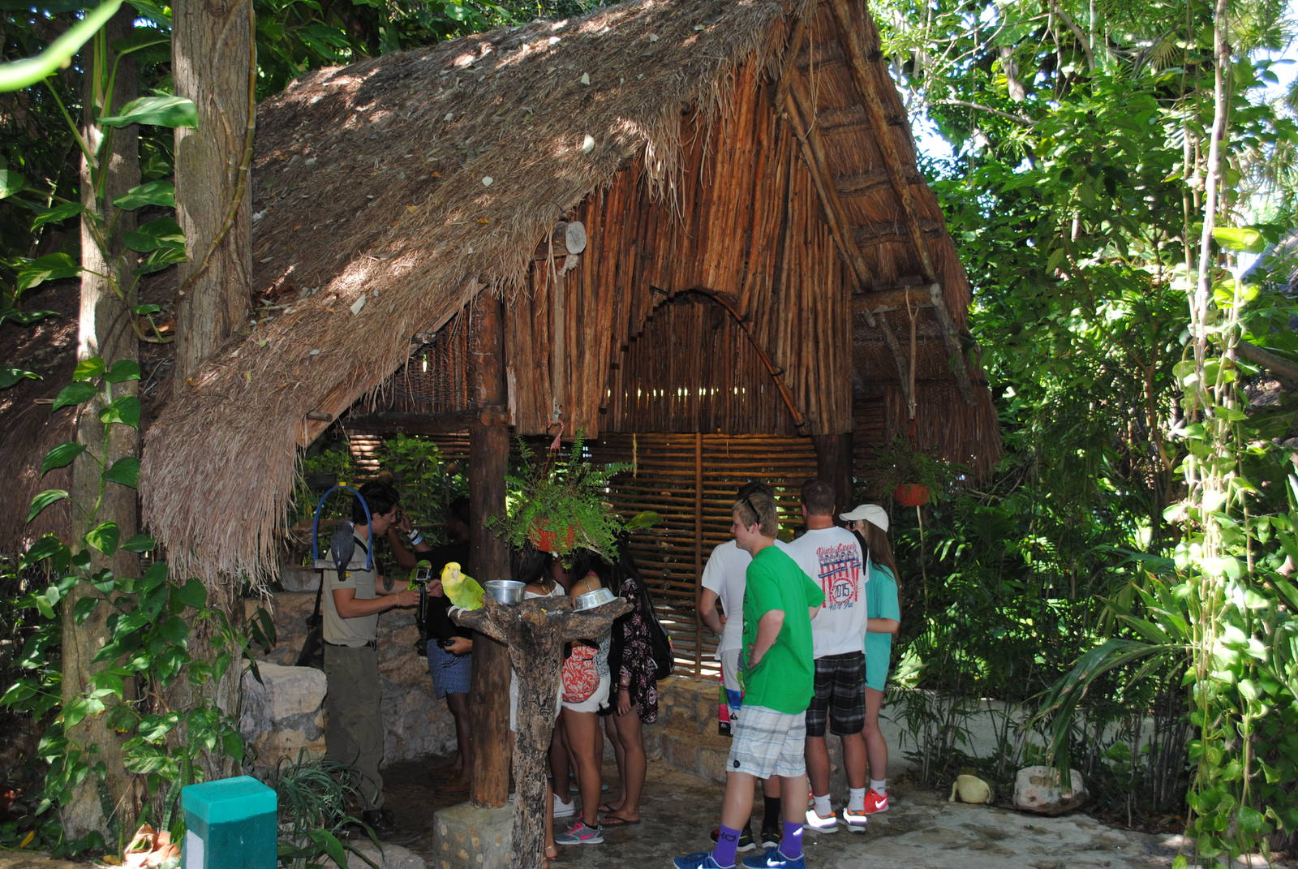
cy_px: 434
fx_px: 1300
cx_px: 649
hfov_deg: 53.1
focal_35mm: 36
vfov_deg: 37.0
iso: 200
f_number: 4
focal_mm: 24
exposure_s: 1/60
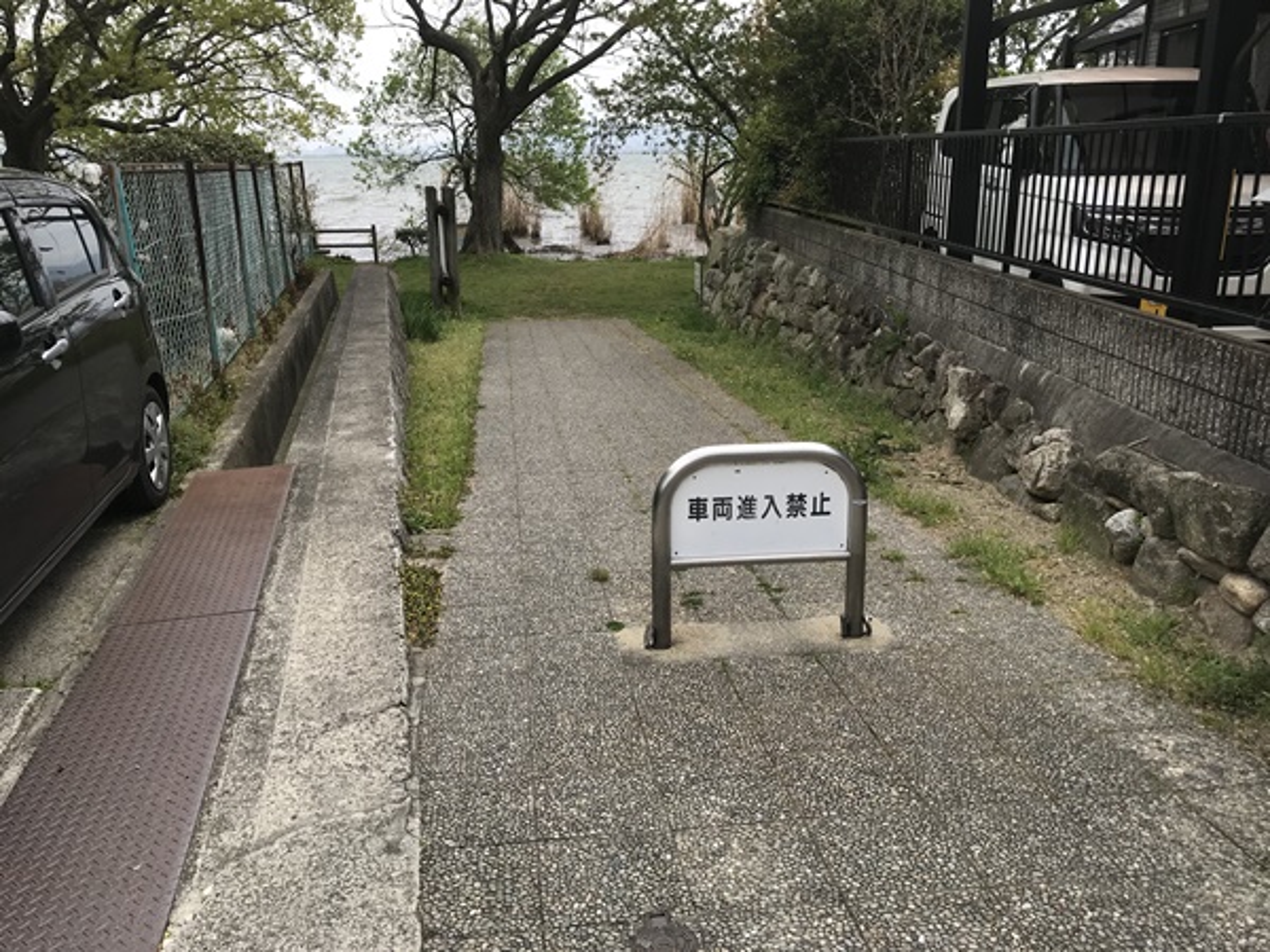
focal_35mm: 28
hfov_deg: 63.4
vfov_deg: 49.7
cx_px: 635
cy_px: 476
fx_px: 1027
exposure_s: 1/1389
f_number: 1.8
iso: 20
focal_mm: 3.99
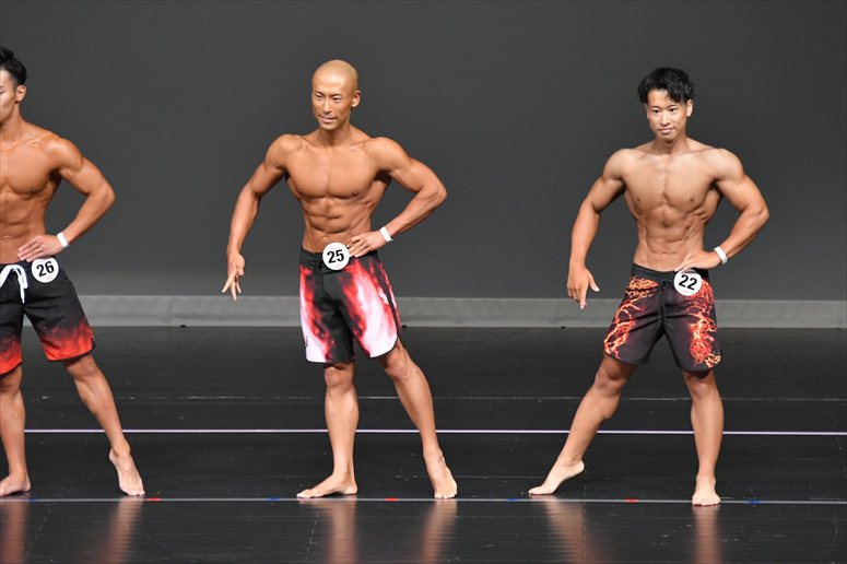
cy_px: 282
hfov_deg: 6.5
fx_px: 7408
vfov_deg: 4.4
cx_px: 424
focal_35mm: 315
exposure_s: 1/400
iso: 4000
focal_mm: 210
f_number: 5.6
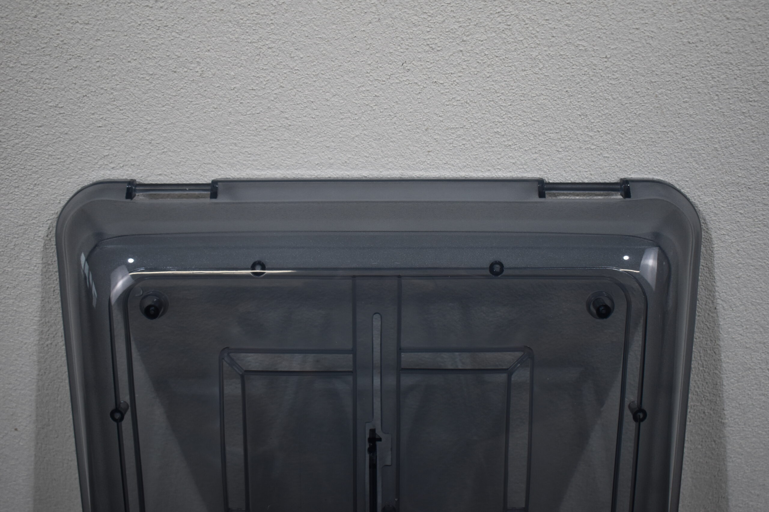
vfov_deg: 29.9
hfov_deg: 43.6
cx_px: 384
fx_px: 961
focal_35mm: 45
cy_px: 256
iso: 500
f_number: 4.2
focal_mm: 30
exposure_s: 1/250
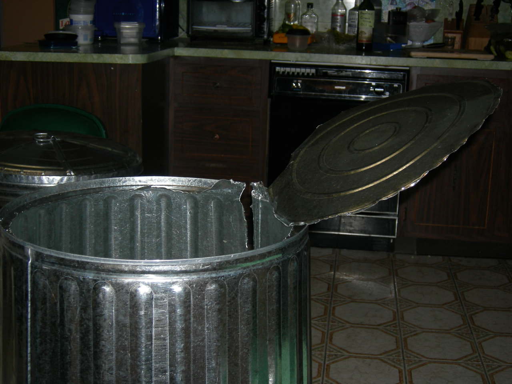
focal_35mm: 50
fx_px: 740
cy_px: 192
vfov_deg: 29.1
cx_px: 256
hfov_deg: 38.2
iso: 64
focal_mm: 10.4
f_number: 3.1
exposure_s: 1/60.1
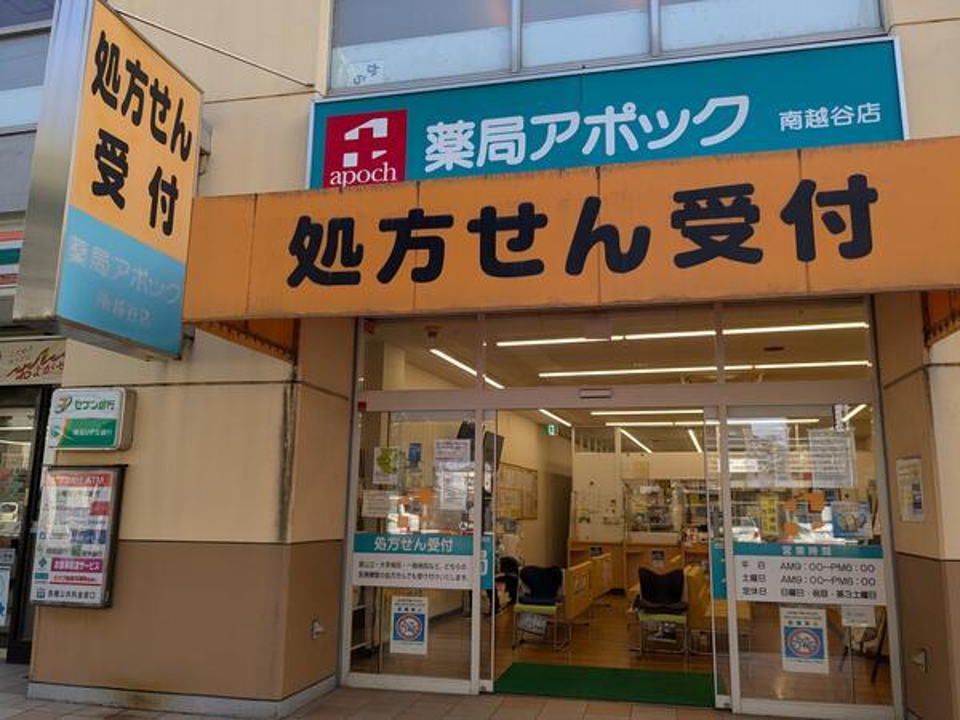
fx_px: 749
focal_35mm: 27
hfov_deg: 65.3
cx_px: 480
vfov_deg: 51.4
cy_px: 360
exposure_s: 1/1063
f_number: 1.73
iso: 68
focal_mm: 4.38
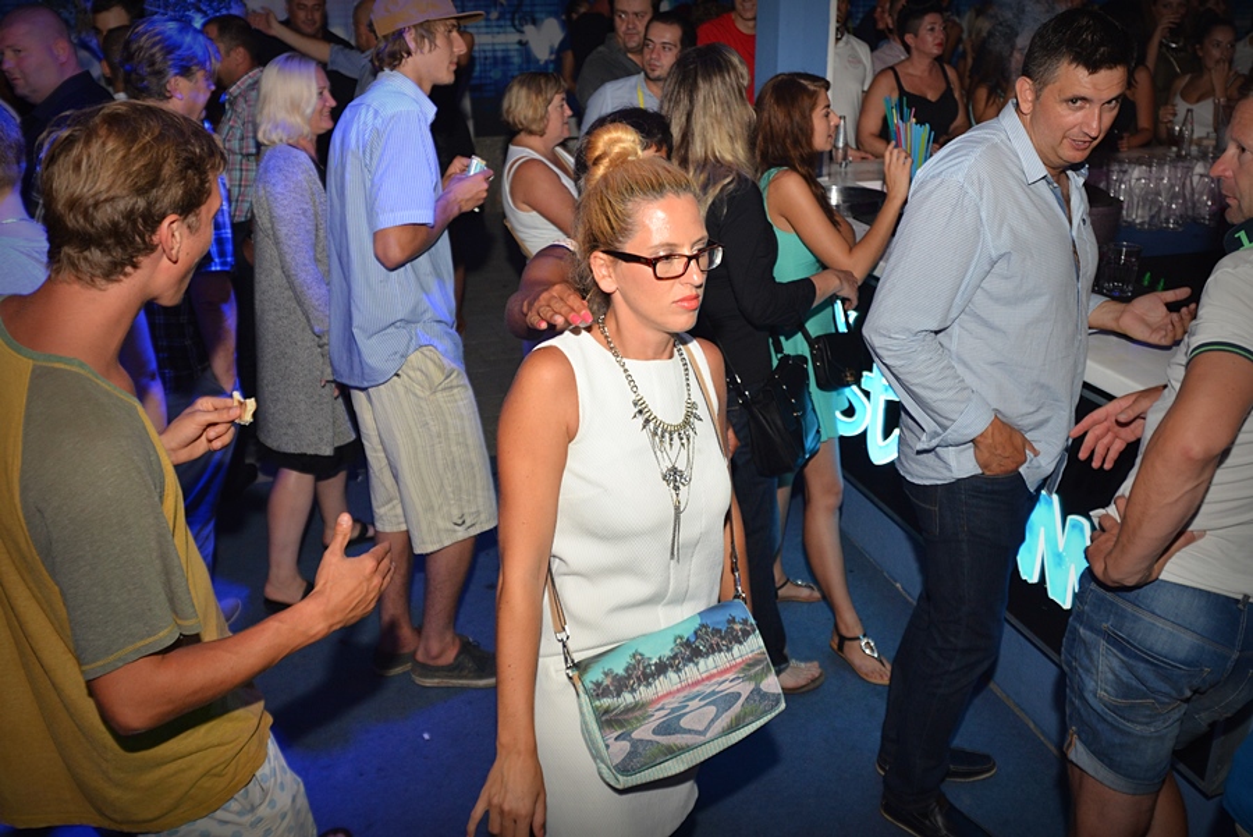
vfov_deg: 37.9
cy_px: 418
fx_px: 1219
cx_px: 626
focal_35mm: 35
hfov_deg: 54.4
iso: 1600
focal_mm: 35
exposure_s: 1/60
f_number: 5
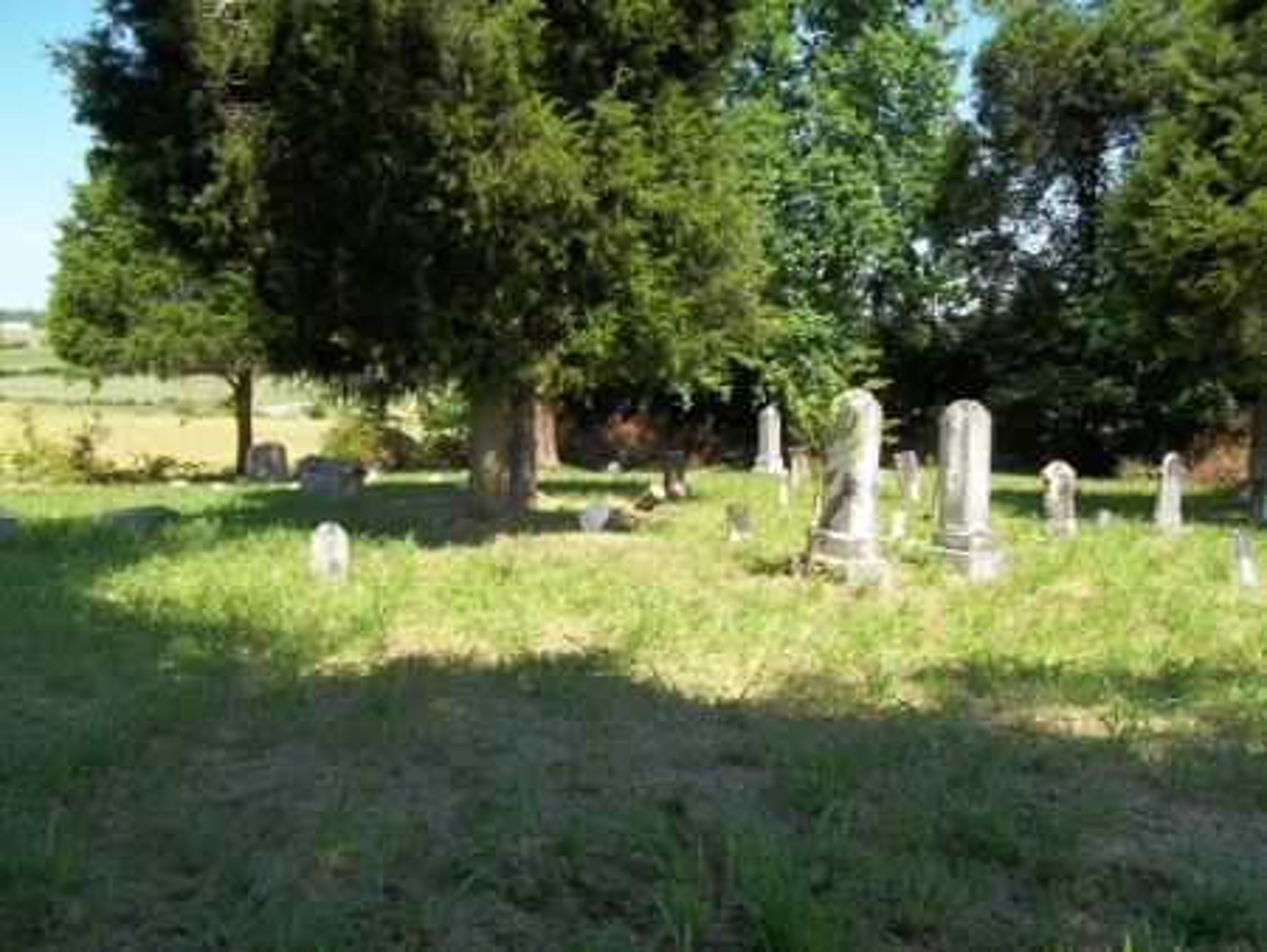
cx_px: 634
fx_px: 1172
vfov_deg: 44.2
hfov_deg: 56.8
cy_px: 476
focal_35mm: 32
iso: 64
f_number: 8.8
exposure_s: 1/60
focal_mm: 5.7
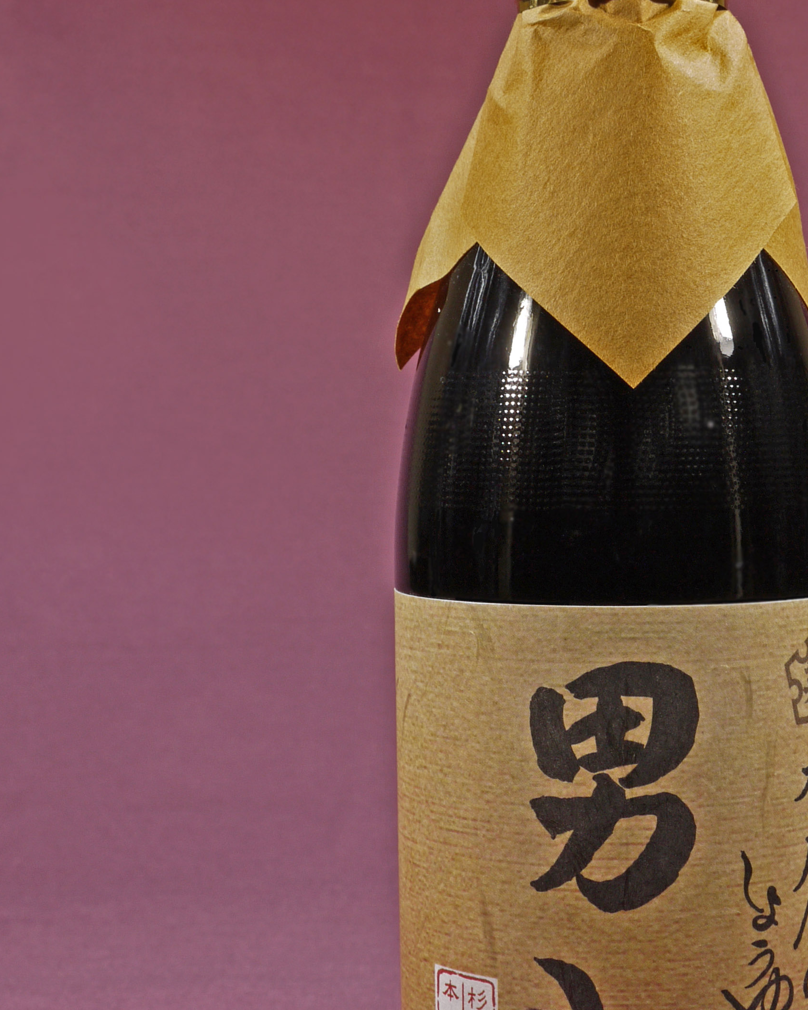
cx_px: 624
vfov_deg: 25.7
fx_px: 2212
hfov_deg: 20.5
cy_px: 563
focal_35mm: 74
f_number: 10
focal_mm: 20
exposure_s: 1/2.5
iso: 100
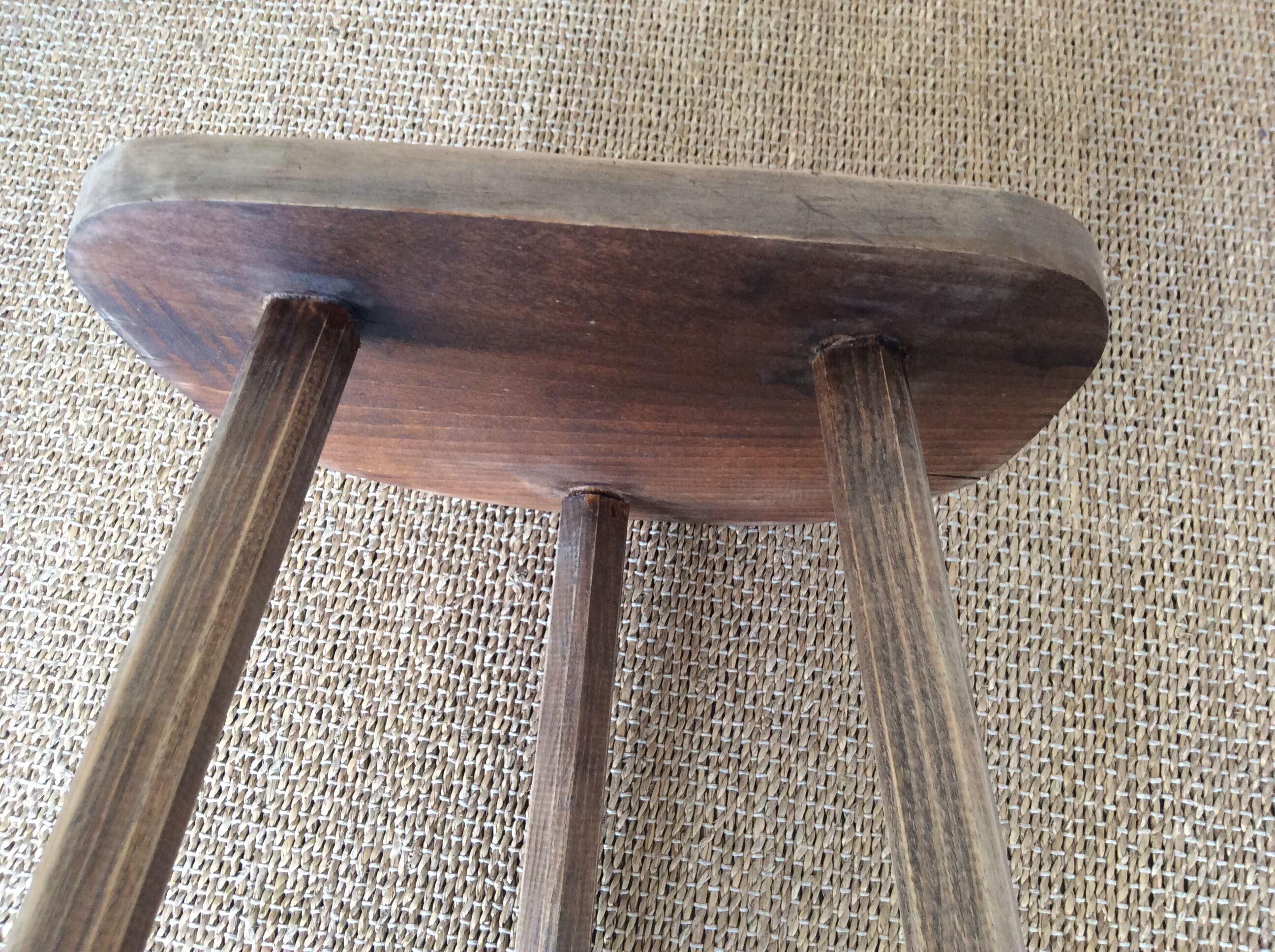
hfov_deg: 56.9
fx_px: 1177
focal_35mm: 32
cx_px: 638
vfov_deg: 44.1
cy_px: 476
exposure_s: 1/25
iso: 100
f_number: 2.4
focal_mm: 3.3
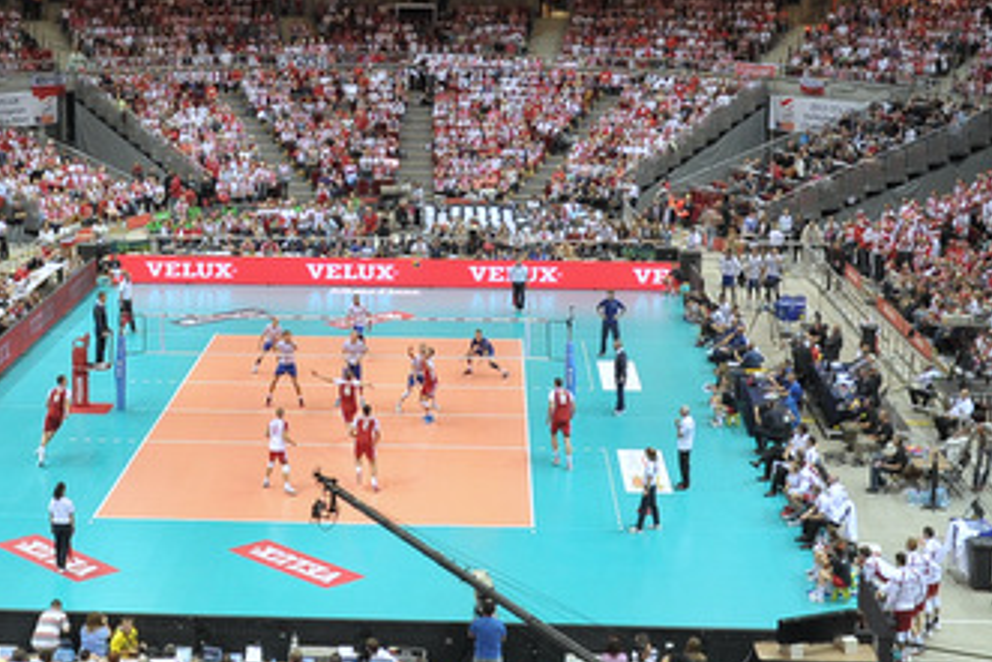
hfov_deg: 34.1
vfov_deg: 23.0
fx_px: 1599
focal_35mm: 58
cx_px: 306
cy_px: 117
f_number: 3.2
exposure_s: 1/800
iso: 2000
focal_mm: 24
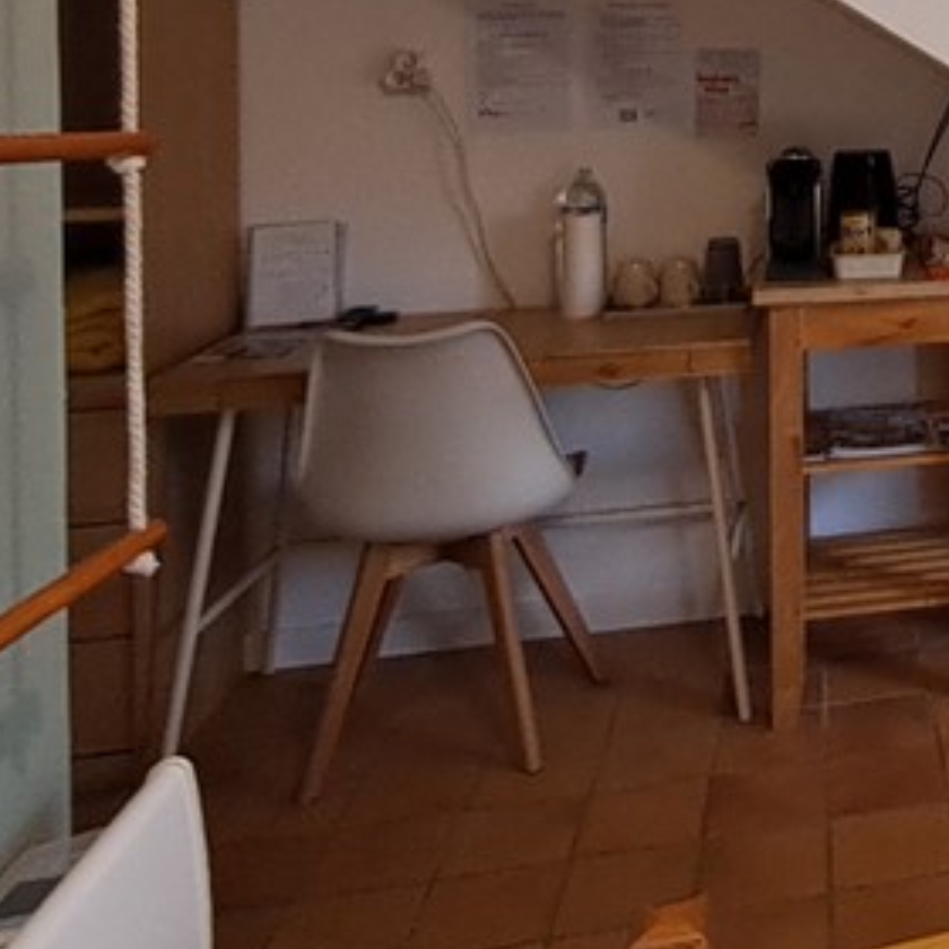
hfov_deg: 32.5
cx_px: 1183
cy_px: 7
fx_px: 1272
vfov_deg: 36.8
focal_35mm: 41
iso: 200
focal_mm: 1.42
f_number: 2.2
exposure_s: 1/33
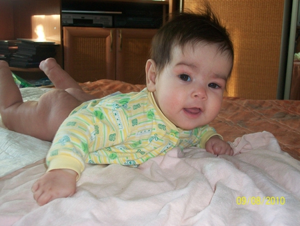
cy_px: 113
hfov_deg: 44.8
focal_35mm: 42
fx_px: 364
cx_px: 150
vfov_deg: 34.4
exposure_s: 1/60
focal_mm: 7.1
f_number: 3.2
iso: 120
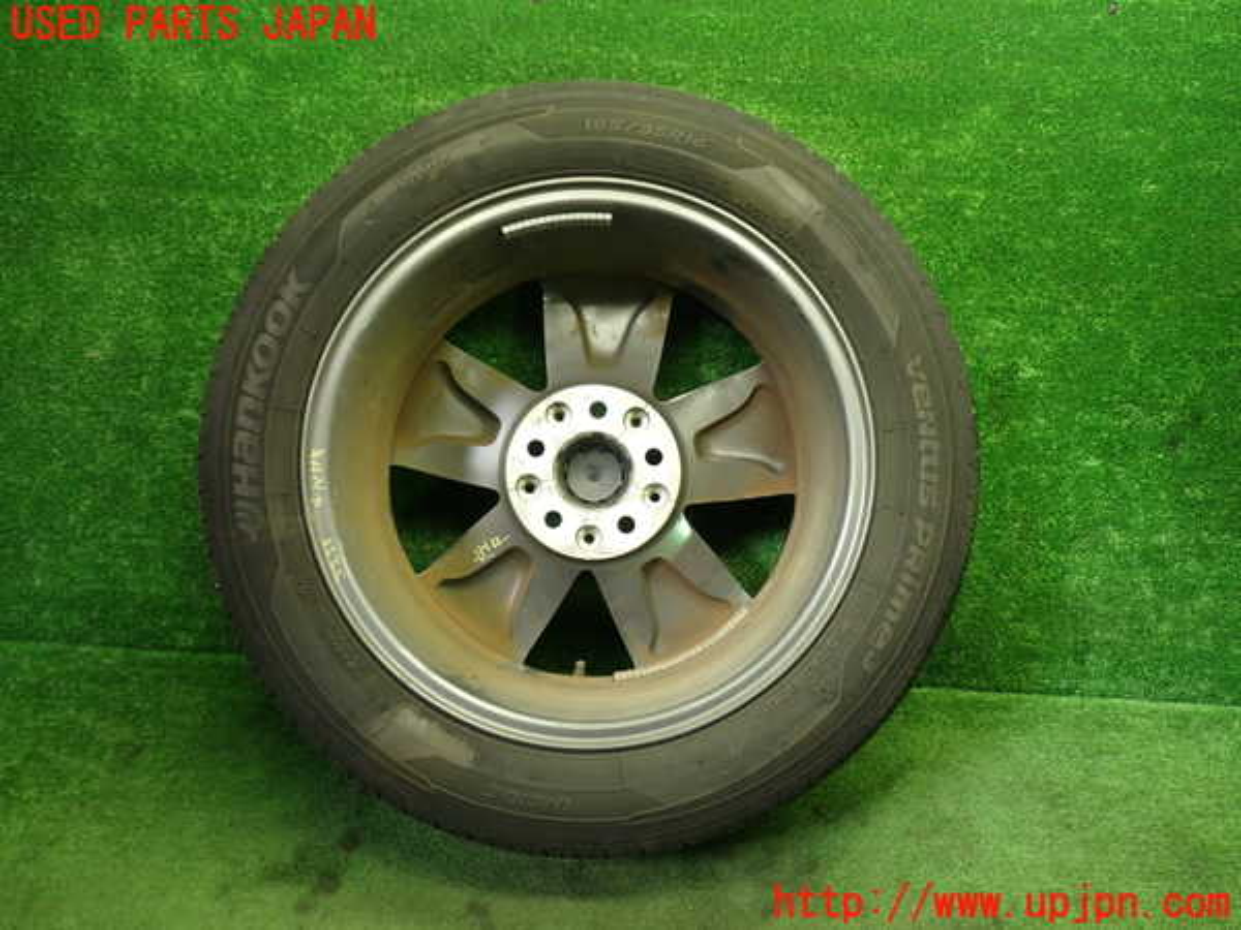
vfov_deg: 46.8
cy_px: 465
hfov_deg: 60.0
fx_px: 1076
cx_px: 620
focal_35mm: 30
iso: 200
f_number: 2.3
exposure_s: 1/40
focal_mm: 5.4
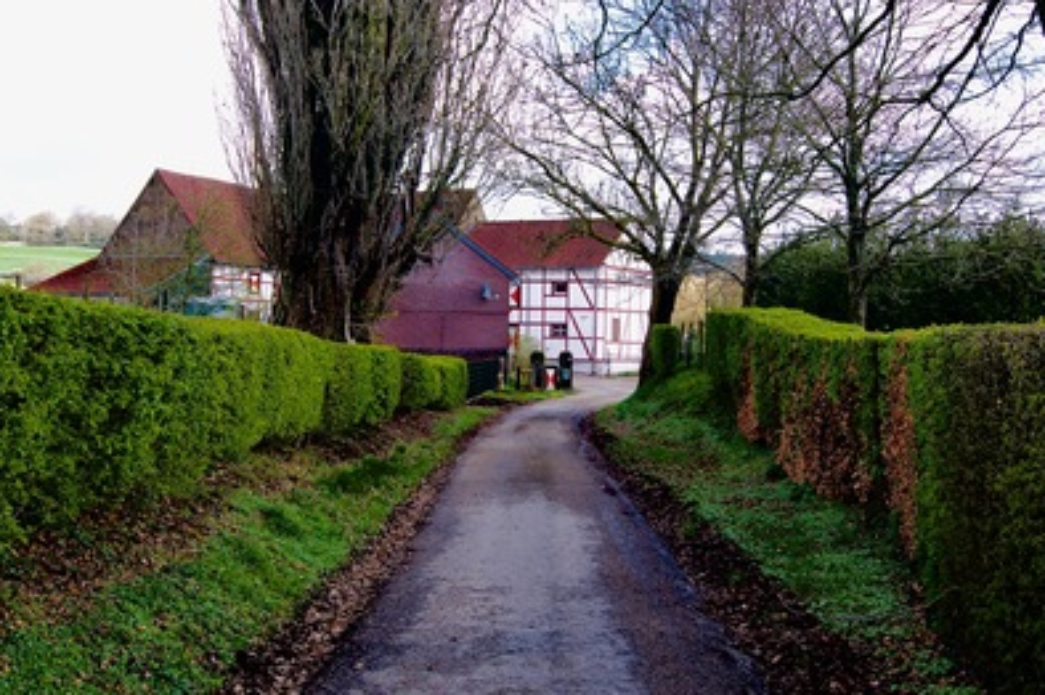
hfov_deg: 46.4
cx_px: 541
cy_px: 305
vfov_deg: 31.8
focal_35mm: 42
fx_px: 1218
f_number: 6.3
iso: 200
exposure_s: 1/160
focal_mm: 24
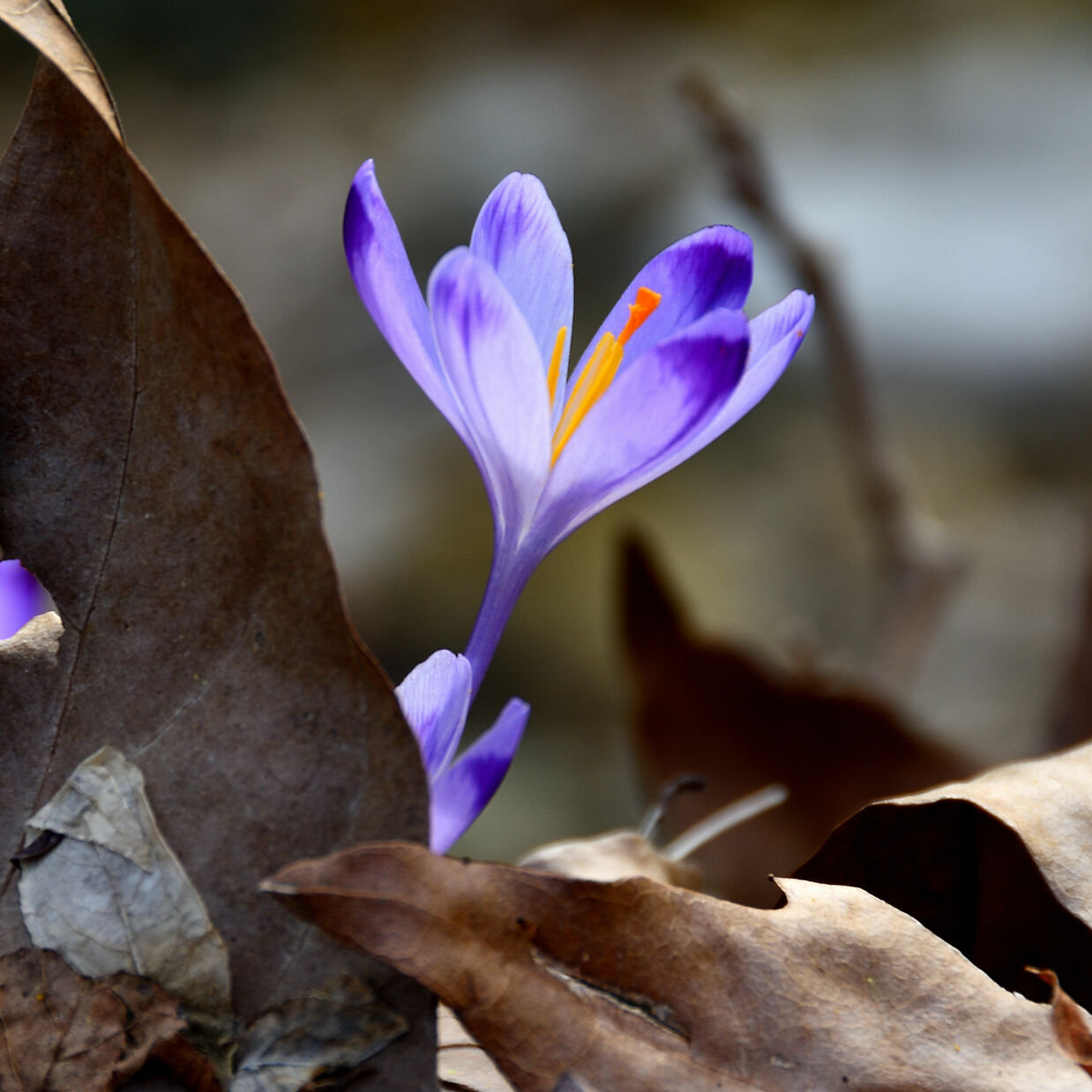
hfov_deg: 4.2
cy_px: 482
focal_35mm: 420
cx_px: 529
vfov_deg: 4.2
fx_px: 14990
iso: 100
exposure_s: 1/60
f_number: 5.6
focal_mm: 170
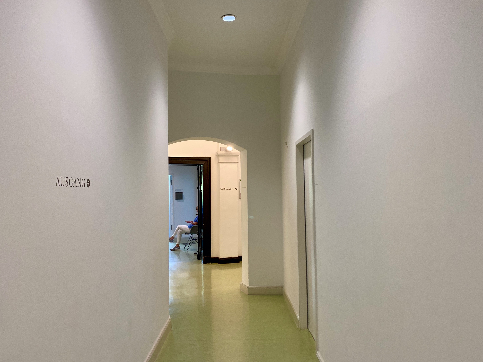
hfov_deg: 67.3
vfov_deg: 53.1
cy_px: 181
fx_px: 363
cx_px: 242
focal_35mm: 26
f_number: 1.8
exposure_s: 1/100
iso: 125
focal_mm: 4.25
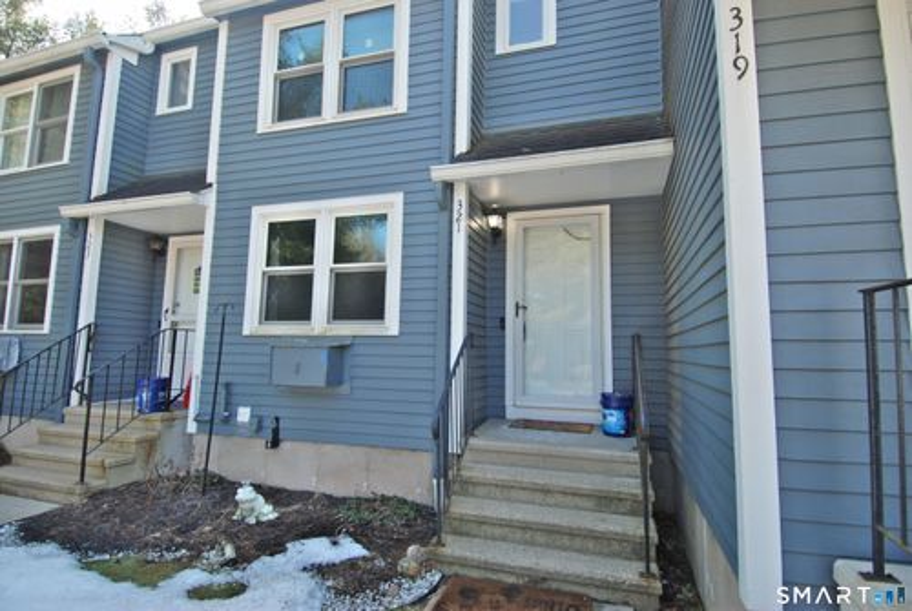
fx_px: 457
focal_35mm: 18
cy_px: 306
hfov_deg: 89.9
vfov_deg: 67.6
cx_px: 456
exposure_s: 1/125
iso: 110
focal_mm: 12
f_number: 5.6
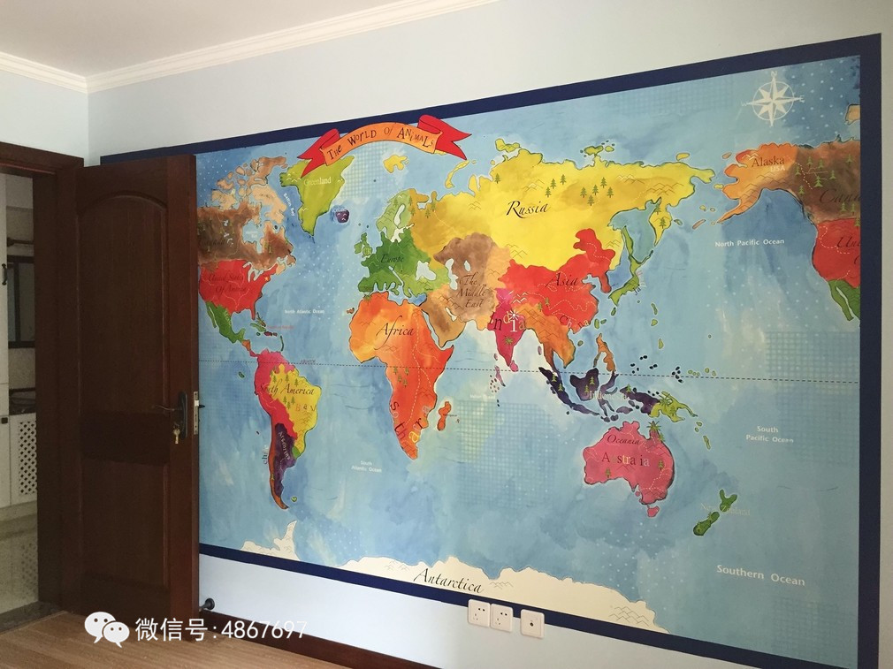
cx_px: 446
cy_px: 334
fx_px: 748
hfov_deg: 61.7
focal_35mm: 29
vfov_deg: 48.2
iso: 100
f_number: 2.2
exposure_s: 1/30
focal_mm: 4.15
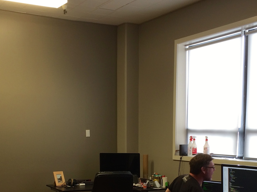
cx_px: 126
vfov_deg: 24.6
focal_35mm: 58
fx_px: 431
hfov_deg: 33.2
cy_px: 167
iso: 40
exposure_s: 1/30
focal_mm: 4.15
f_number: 2.2
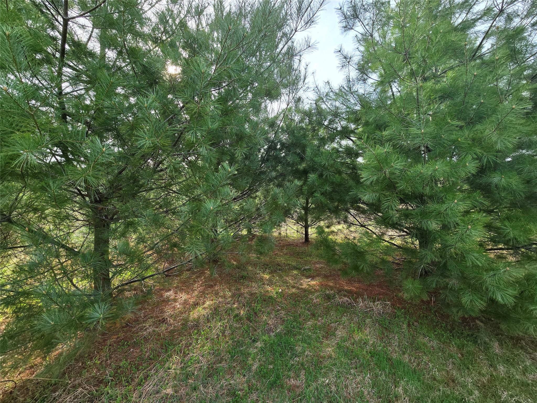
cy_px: 202
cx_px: 268
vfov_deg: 89.9
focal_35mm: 13
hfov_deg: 106.2
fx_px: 202
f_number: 2.2
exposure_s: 1/360
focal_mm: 2.2
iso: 50
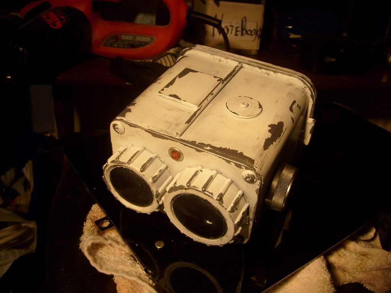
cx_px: 196
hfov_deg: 52.6
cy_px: 146
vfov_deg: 40.7
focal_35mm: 35
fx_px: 395
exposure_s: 1/90
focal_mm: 5.8
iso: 80
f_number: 2.8
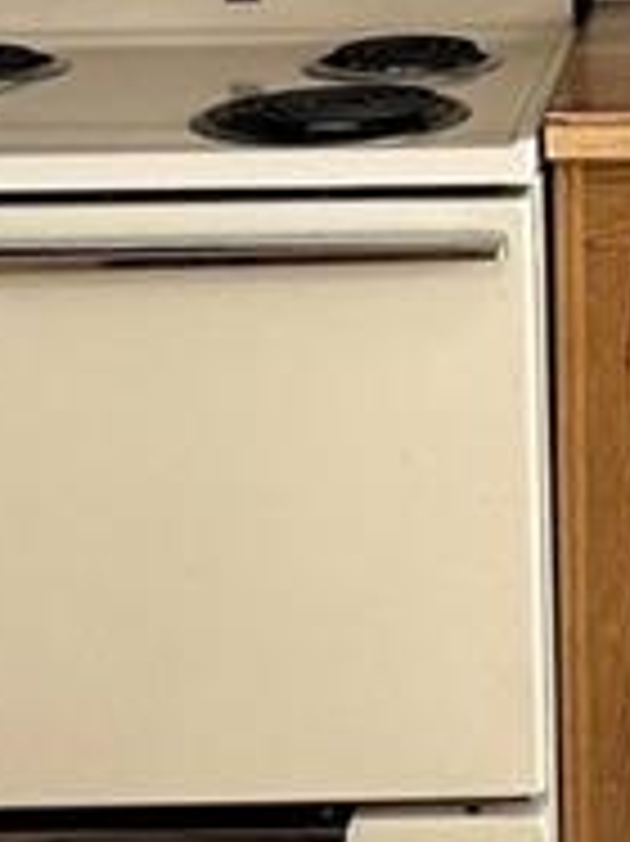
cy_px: -95
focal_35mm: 90
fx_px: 2186
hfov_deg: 15.7
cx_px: 770
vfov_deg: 20.7
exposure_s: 1/120
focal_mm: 2.22
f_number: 2.2
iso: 80
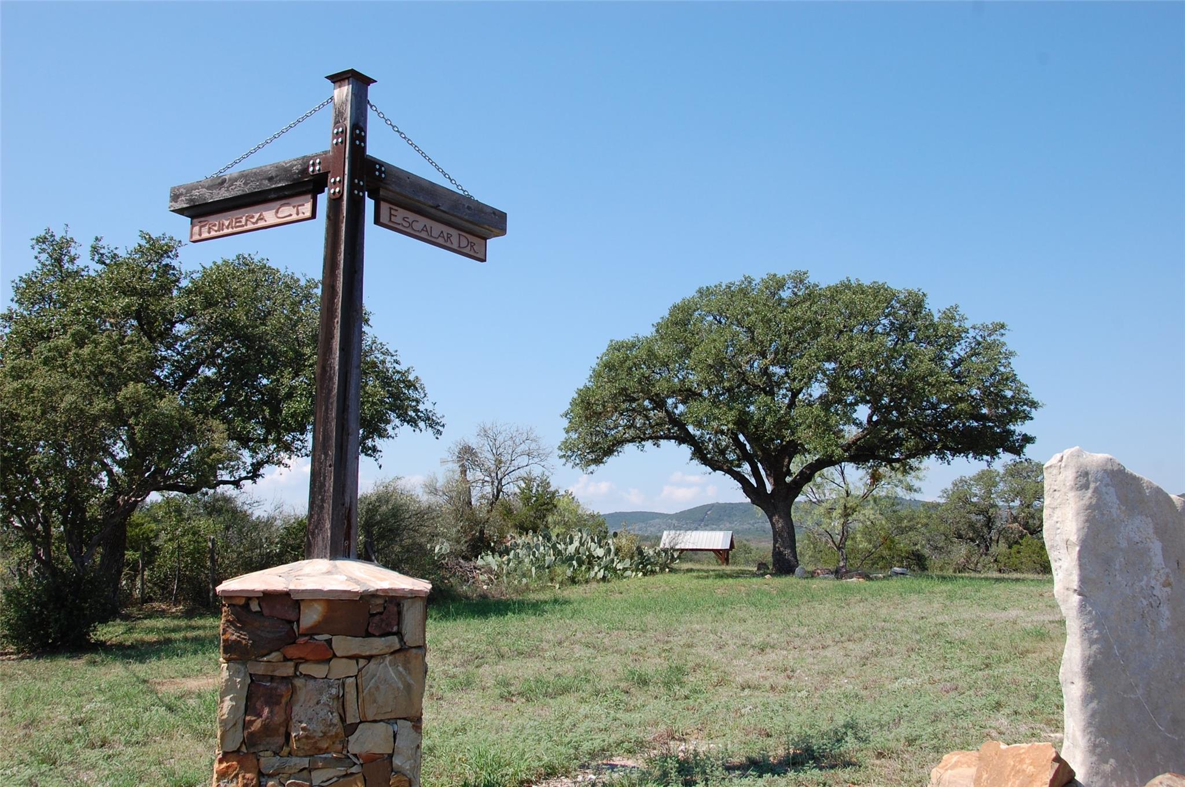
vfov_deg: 36.8
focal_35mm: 36
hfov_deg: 53.2
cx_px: 592
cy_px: 394
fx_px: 1184
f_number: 8
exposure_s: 1/250
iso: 200
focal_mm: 24
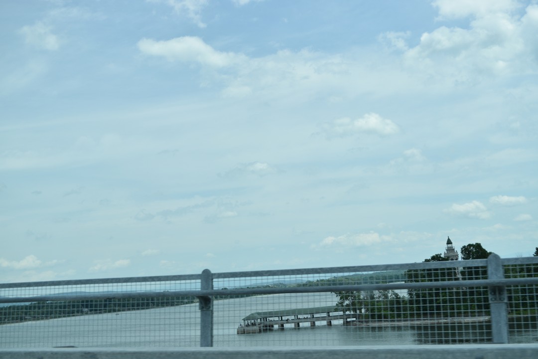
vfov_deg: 31.9
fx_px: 628
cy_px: 180
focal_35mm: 42
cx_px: 269
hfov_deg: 46.4
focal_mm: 28
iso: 200
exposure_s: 1/1250
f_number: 5.6
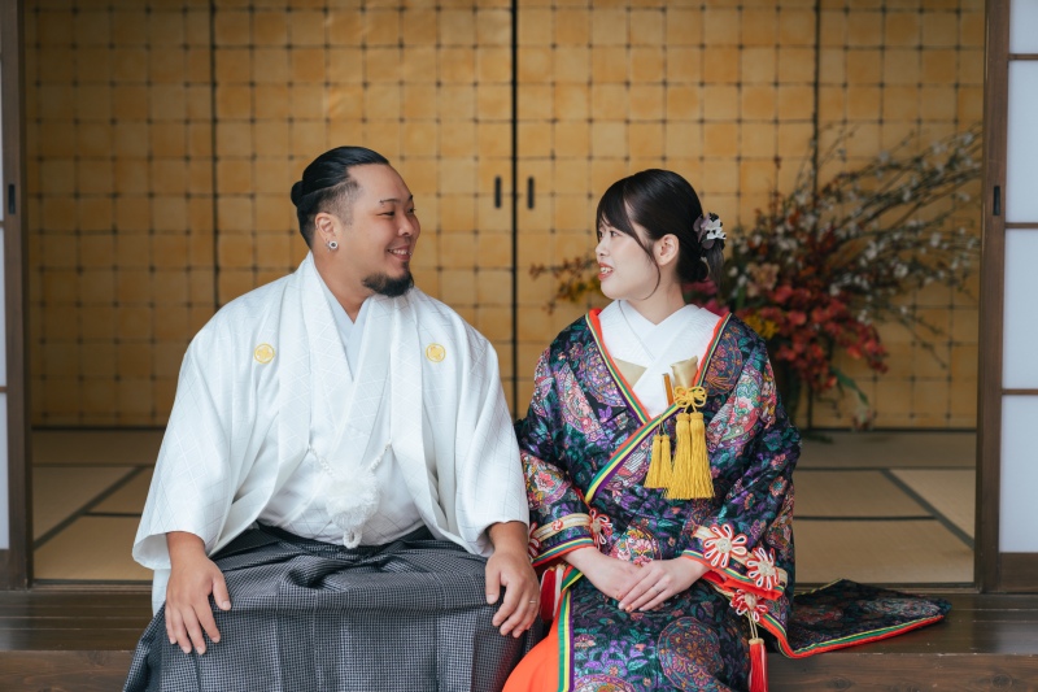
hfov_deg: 29.2
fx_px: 1989
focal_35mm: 69
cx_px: 519
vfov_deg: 19.7
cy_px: 346
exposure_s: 1/125
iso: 200
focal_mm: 69
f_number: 2.8
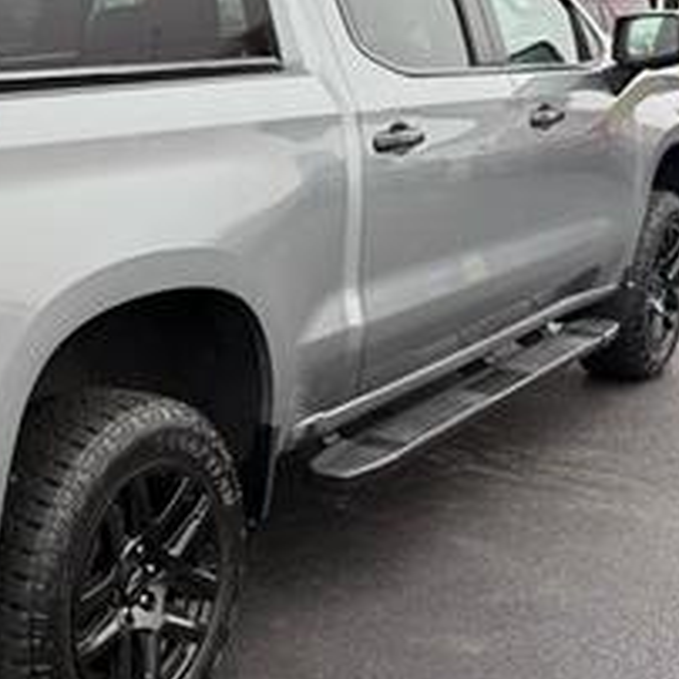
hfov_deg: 29.1
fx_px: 1176
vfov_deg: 32.2
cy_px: 360
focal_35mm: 53
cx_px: -67
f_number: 1.78
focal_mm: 6.76
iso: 80
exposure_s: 1/189
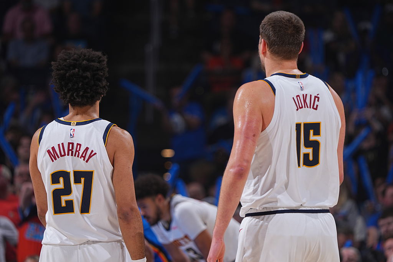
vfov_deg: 3.3
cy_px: 131
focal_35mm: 422
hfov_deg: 4.9
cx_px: 196
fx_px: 4607
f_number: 6.3
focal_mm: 422
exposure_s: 1/400
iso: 160
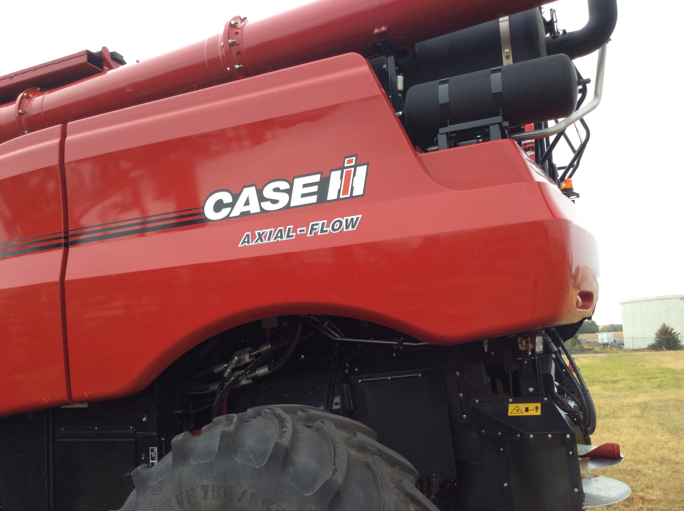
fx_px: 631
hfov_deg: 56.9
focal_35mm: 32
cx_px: 342
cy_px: 256
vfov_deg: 44.1
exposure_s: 1/243
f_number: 2.4
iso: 32
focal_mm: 3.3
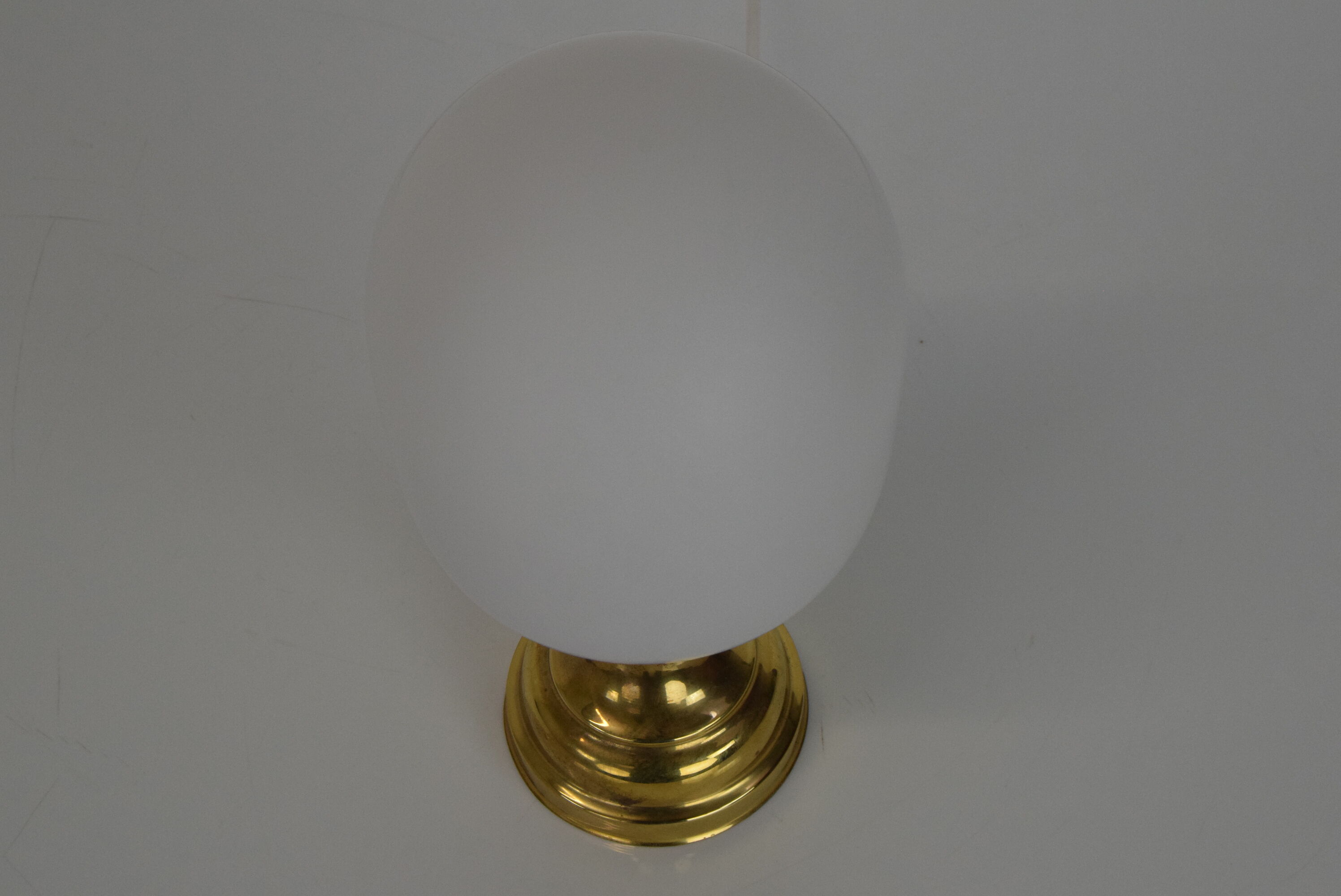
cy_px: 448
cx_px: 670
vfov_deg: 23.8
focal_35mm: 57
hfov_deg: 35.0
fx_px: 2125
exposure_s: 1/500
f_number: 11
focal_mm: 38
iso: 1600
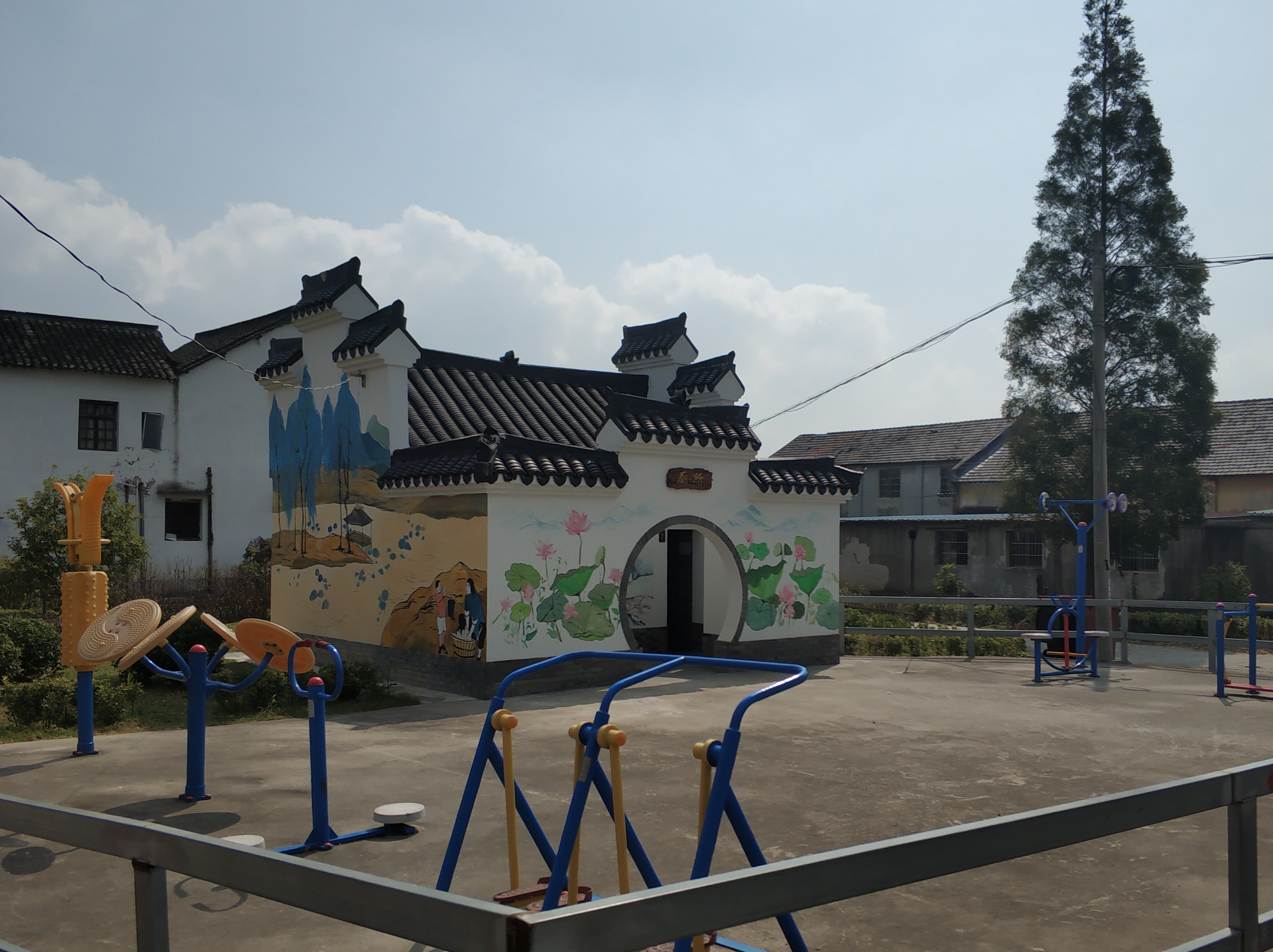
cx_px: 727
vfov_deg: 44.0
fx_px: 1176
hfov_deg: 56.6
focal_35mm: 32
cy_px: 527
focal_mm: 3.82
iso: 102
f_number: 1.8
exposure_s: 1/4608
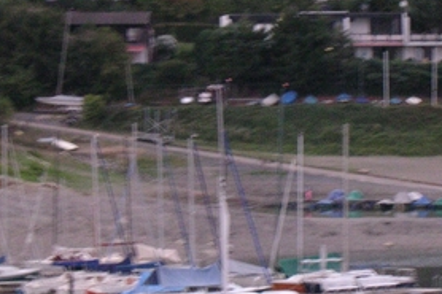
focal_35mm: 258
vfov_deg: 5.3
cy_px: 105
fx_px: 3166
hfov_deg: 8.0
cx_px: 321
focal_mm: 17.4
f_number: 4.9
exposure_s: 1/7.6
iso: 400
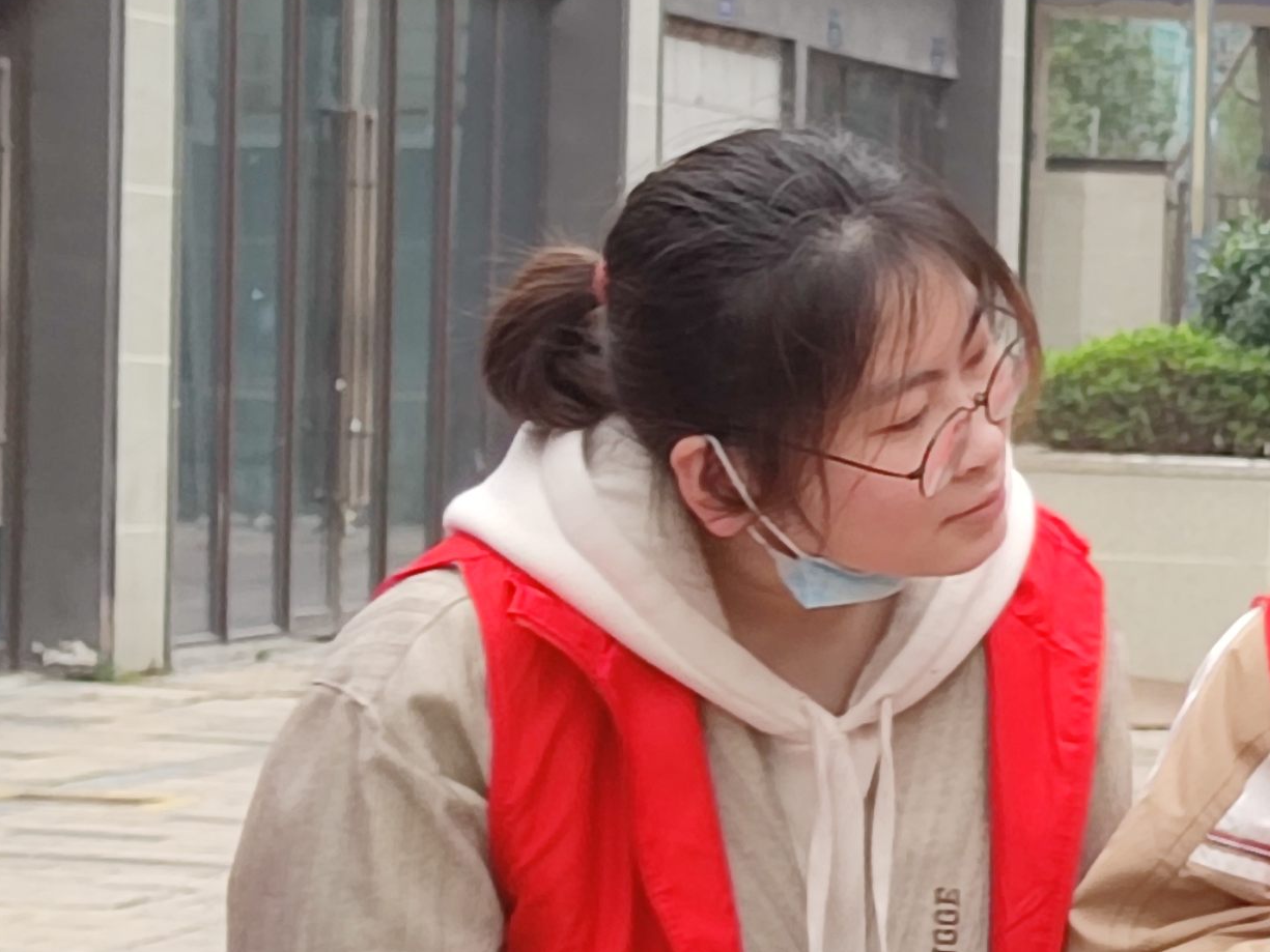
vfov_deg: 7.1
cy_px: 728
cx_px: 2481
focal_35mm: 208
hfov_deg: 9.0
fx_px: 7632
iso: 50
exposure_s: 1/406
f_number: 1.69
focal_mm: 6.72
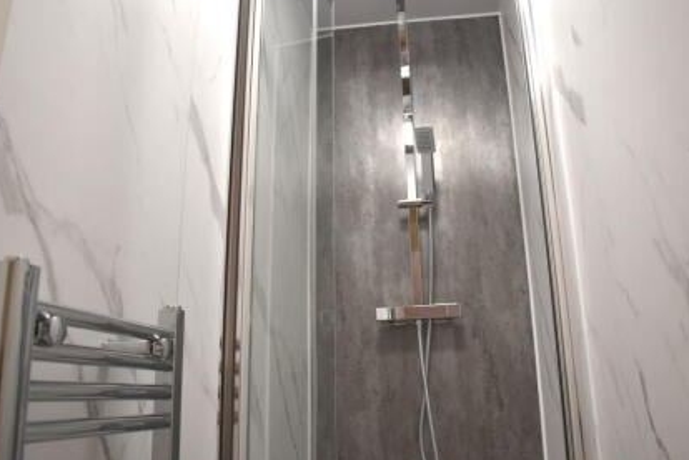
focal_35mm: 31
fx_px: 593
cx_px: 373
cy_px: 209
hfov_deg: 60.2
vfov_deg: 42.3
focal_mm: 18
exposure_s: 1/60
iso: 400
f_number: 4
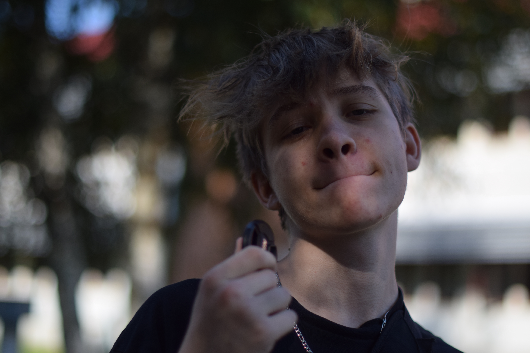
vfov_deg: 18.2
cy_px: 176
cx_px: 265
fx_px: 1104
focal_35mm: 75
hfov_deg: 27.0
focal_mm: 50
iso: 100
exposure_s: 1/4000
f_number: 1.4
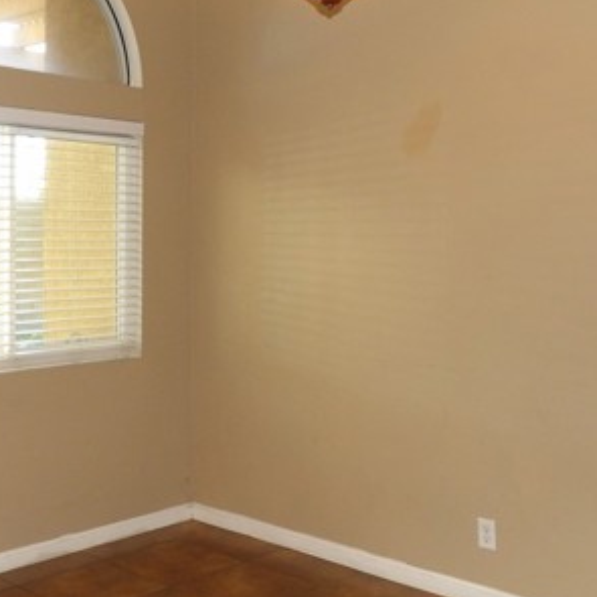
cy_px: 251
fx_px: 898
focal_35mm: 46
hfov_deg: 36.6
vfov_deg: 36.7
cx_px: 229
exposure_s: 1/33
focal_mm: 4.3
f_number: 3.2
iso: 200
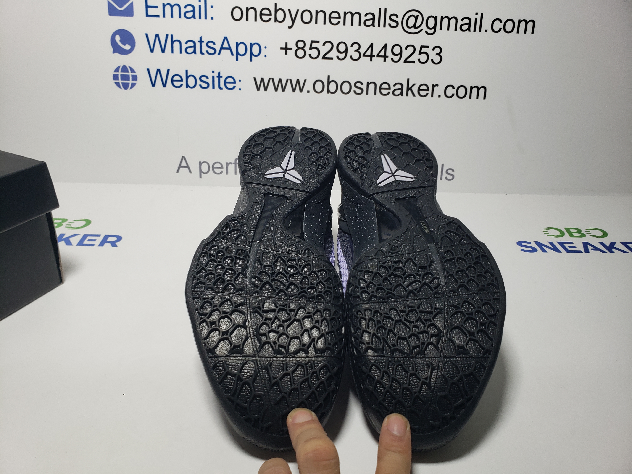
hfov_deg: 67.3
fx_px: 475
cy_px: 237
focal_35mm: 26
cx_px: 316
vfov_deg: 53.1
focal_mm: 4.3
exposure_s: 1/178
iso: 50
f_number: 2.4
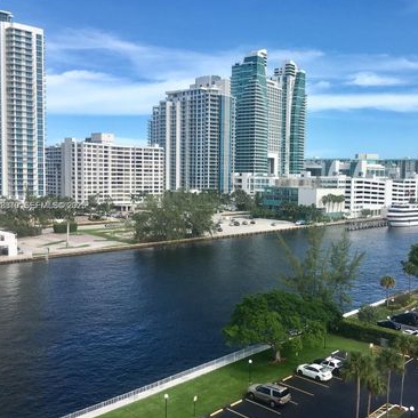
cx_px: 260
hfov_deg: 46.8
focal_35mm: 35
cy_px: 206
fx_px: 478
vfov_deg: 47.2
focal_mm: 4.15
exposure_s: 1/1040
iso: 25
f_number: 2.2
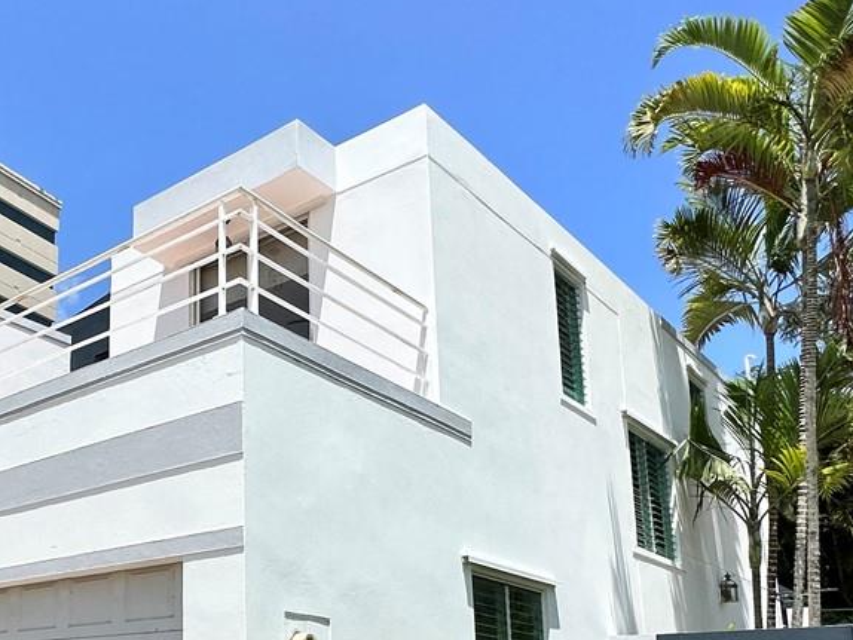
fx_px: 961
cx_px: 70
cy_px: 545
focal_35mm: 39
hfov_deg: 43.3
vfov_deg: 35.2
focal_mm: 2.22
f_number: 2.2
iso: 50
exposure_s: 1/3205
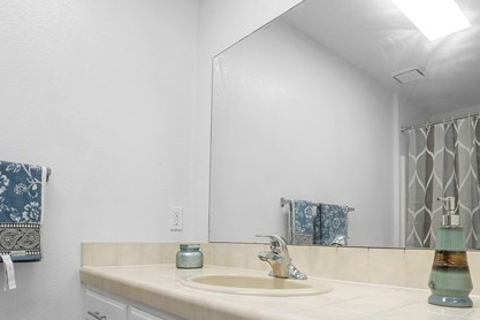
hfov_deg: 76.0
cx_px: 252
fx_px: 307
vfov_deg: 53.1
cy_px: 233
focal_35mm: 23
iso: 250
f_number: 7.1
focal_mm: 10
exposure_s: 1/10
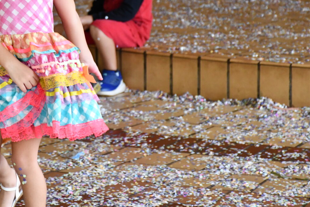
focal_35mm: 242
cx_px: 33
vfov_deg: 5.7
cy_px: 18
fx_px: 2084
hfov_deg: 8.5
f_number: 5.3
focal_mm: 85
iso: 2200
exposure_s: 1/250
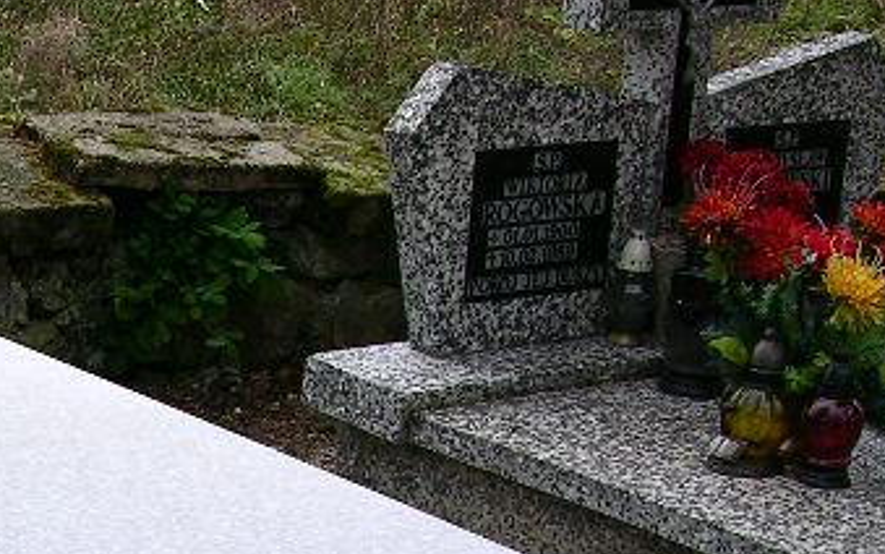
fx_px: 2702
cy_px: 698
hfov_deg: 17.5
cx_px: -266
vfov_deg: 11.4
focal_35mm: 112
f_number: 3.5
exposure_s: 1/34.3
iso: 50
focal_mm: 8.9
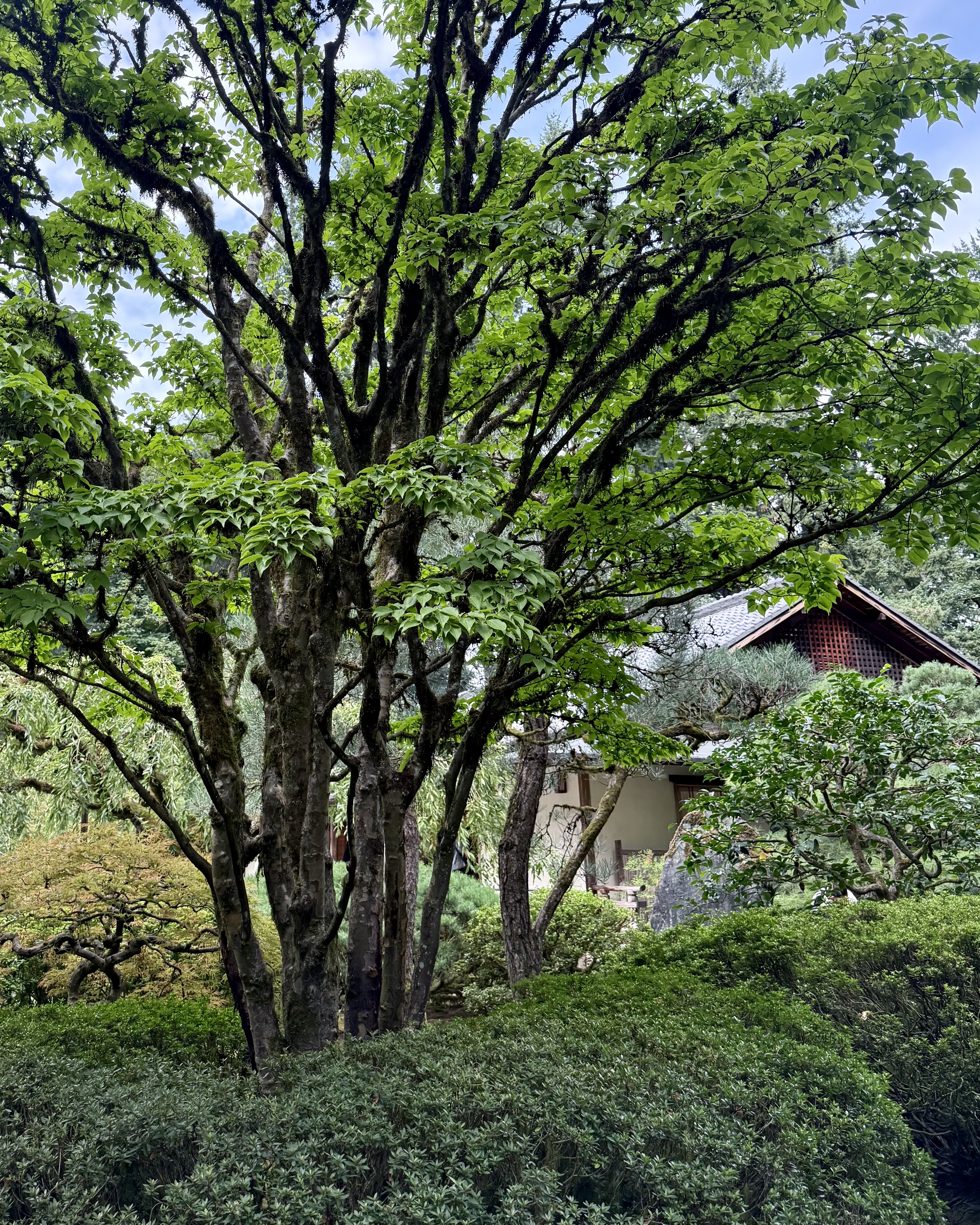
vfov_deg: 53.2
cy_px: 414
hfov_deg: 44.0
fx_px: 1196
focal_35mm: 33
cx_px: 335
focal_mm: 6.76
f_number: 1.78
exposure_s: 1/654
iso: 100
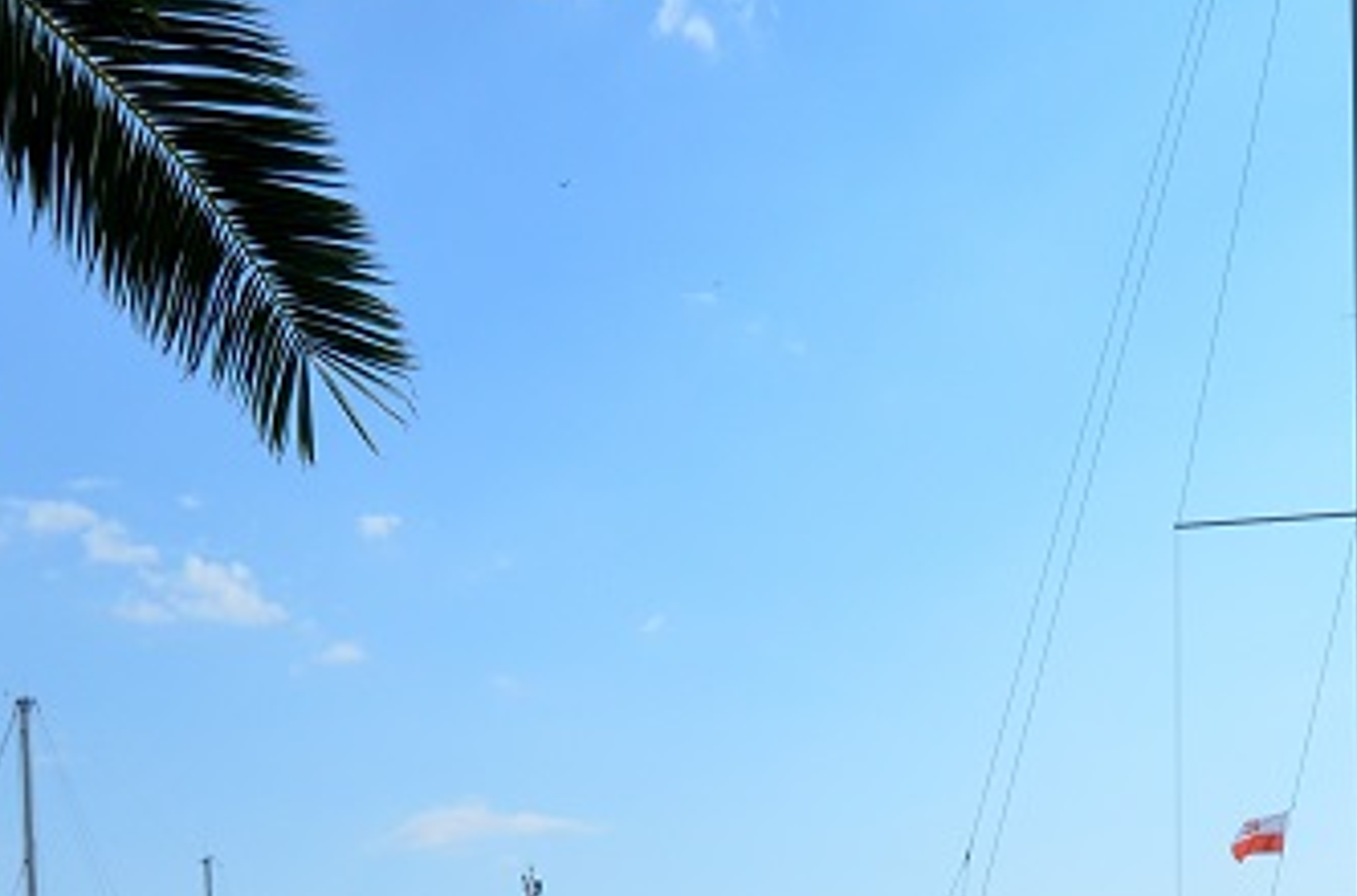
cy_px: 1228
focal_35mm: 54
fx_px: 2030
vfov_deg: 21.9
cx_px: 890
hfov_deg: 36.6
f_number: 4
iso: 400
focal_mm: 12
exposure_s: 1/8000
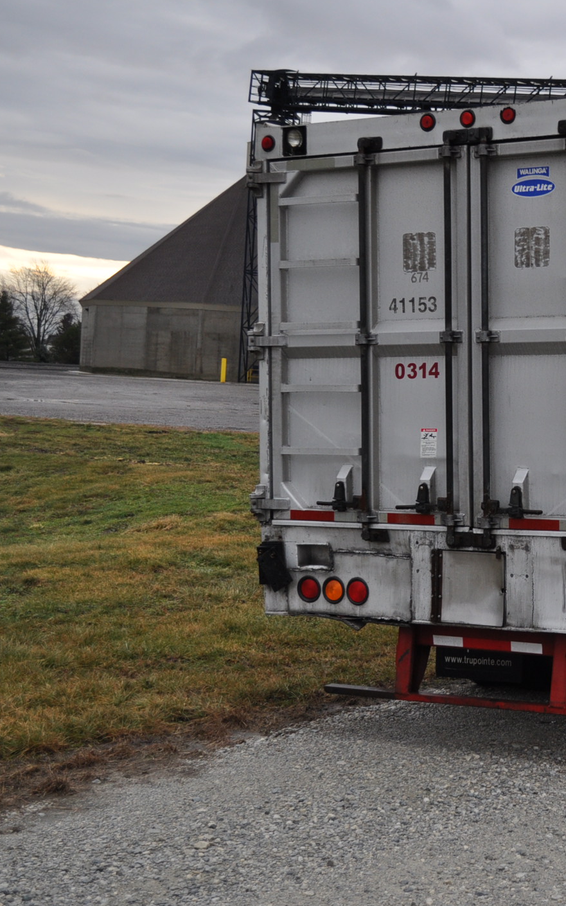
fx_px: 1605
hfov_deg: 19.1
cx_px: 638
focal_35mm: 65
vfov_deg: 31.5
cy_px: 450
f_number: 5
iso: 400
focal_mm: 28
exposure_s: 1/100
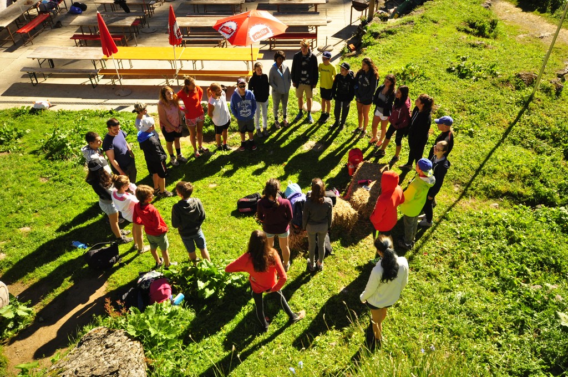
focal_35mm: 30
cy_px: 188
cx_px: 284
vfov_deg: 43.5
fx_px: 473
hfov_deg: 62.0
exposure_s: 1/1250
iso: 800
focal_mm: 20
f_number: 5.6
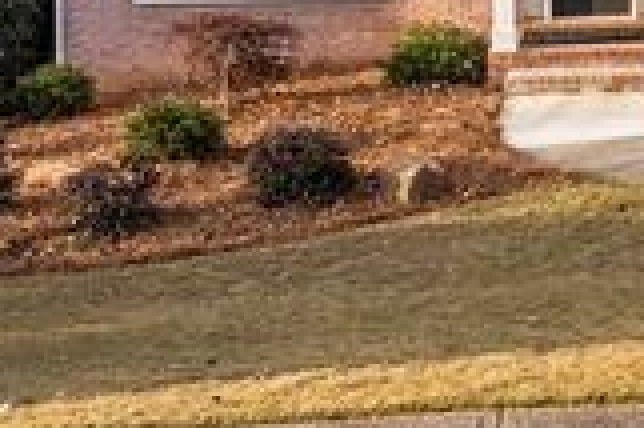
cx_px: 908
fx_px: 1555
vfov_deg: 14.6
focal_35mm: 87
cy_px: -218
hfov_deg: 20.6
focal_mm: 10.26
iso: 400
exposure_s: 1/640
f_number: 6.3
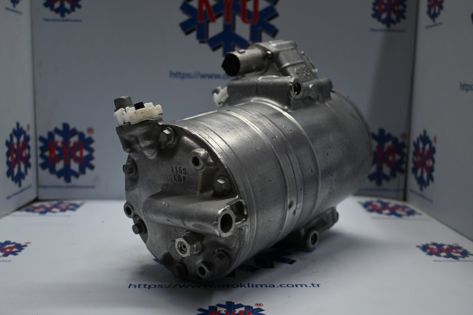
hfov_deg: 52.2
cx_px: 236
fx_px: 483
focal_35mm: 37
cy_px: 158
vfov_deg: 36.2
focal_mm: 24.5
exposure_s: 1/125
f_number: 4.2
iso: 560
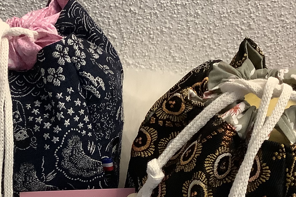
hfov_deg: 26.3
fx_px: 633
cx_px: 117
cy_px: 181
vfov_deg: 17.4
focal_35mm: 77
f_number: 2.4
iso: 320
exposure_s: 1/40
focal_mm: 3.3
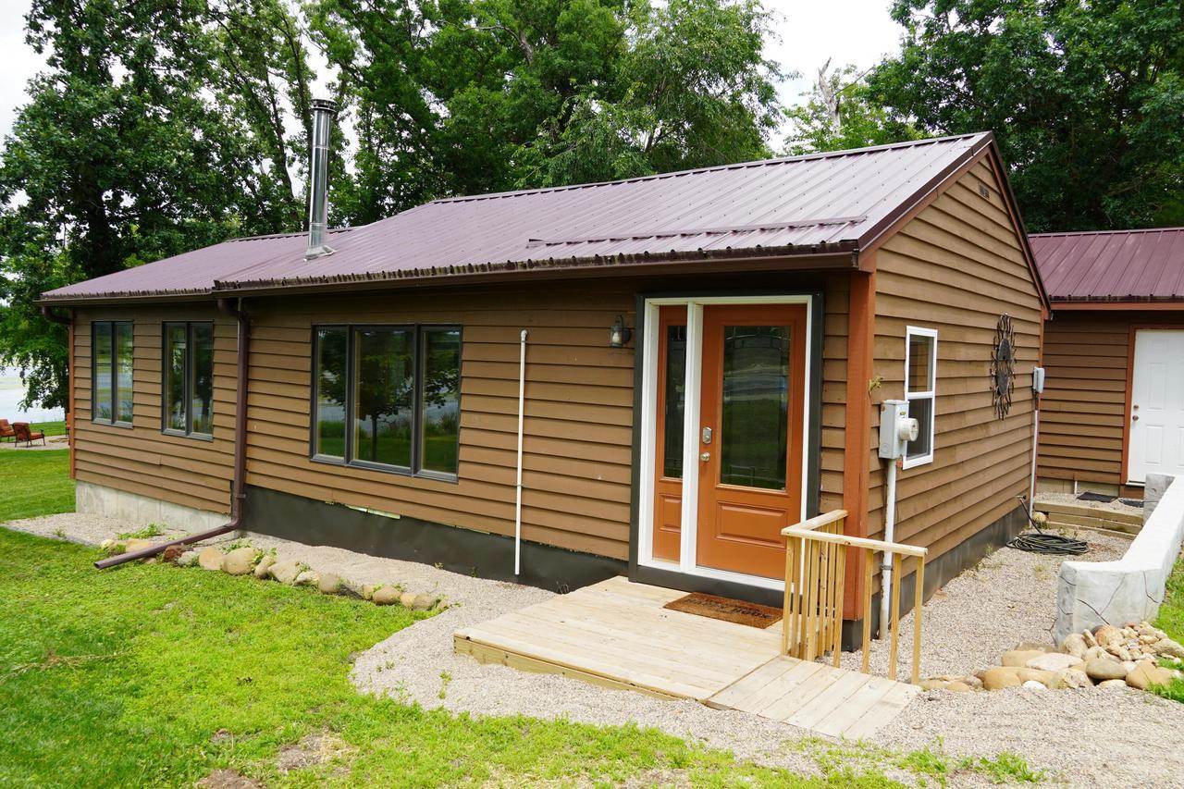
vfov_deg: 47.9
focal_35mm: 27
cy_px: 394
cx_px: 592
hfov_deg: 67.4
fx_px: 888
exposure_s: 1/100
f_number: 7.1
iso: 100
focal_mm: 18
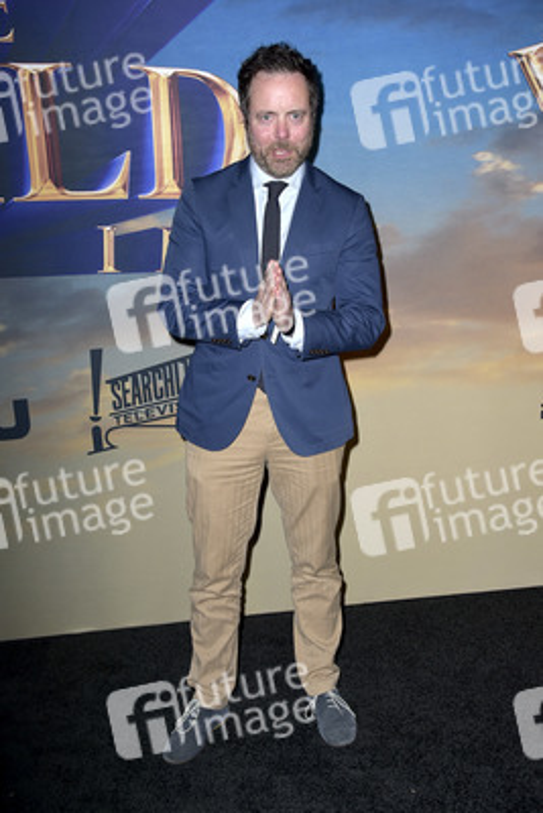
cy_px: 406
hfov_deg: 33.4
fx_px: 904
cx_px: 272
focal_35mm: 40
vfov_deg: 48.4
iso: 320
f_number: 6.3
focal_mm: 40
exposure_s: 1/250
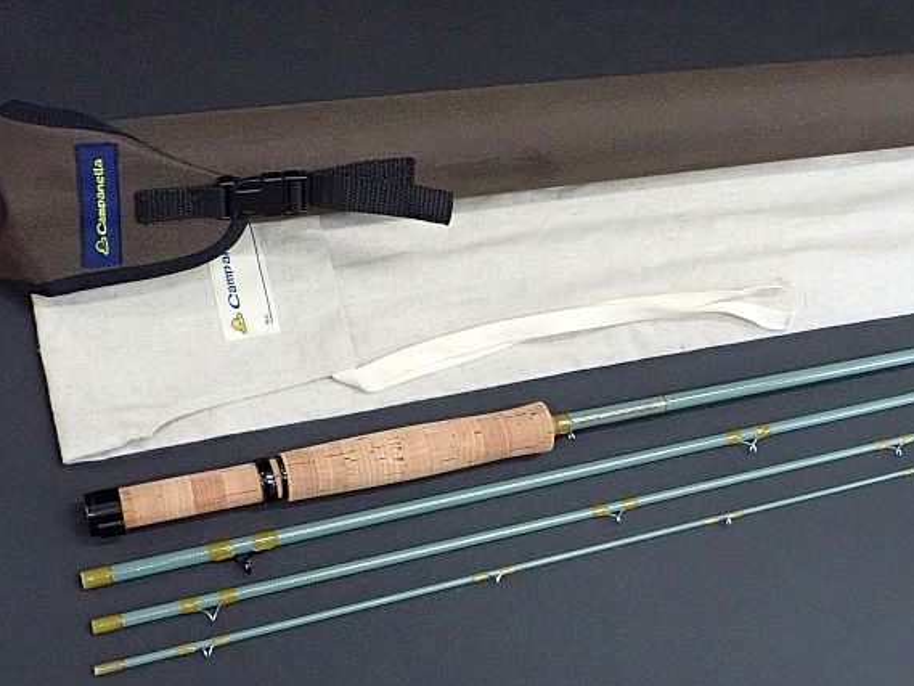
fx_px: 1188
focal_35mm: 45
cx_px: 564
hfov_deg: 41.8
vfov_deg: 32.2
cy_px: 350
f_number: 3.2
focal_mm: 5.87
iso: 800
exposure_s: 1/50
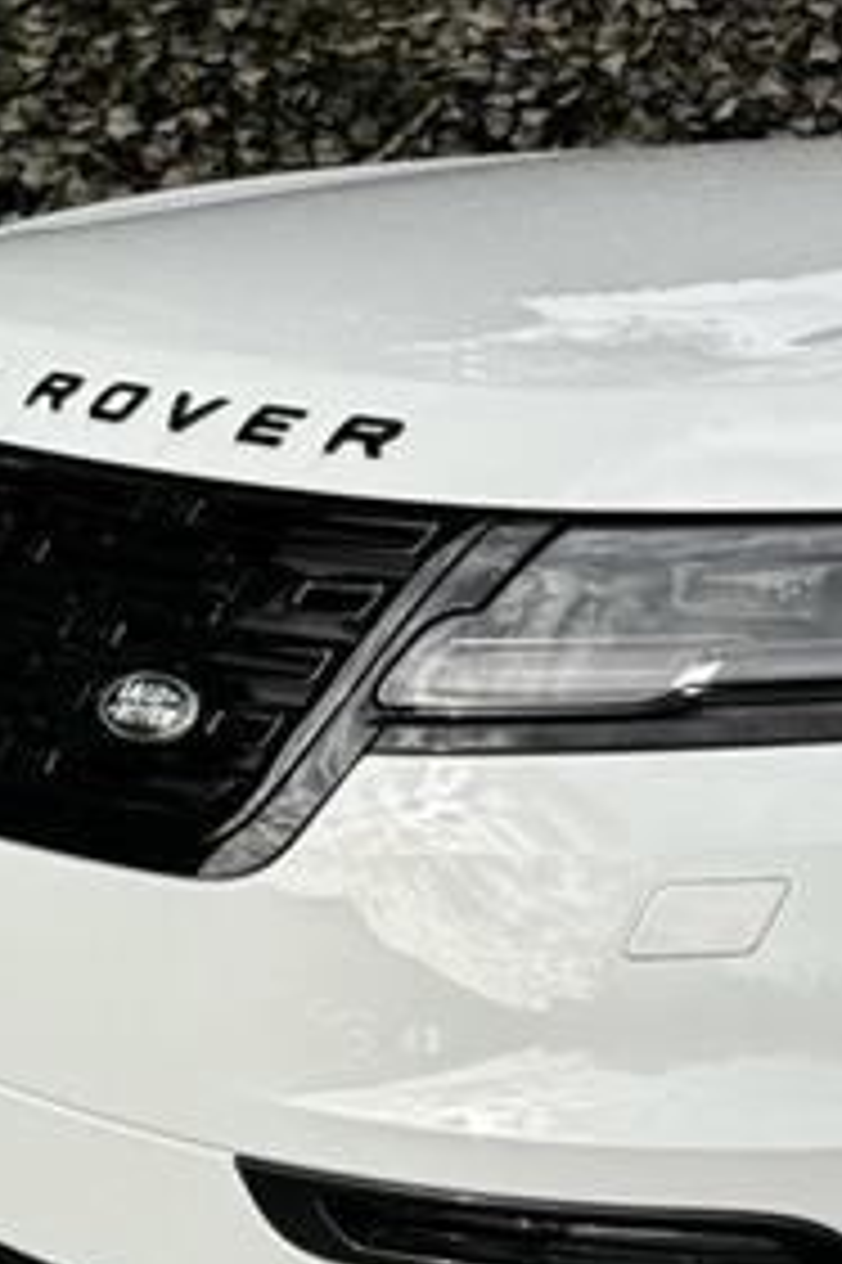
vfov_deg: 22.4
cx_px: 1351
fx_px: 3196
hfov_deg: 13.9
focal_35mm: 91
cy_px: 711
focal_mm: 6.76
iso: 80
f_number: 1.78
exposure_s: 1/1597
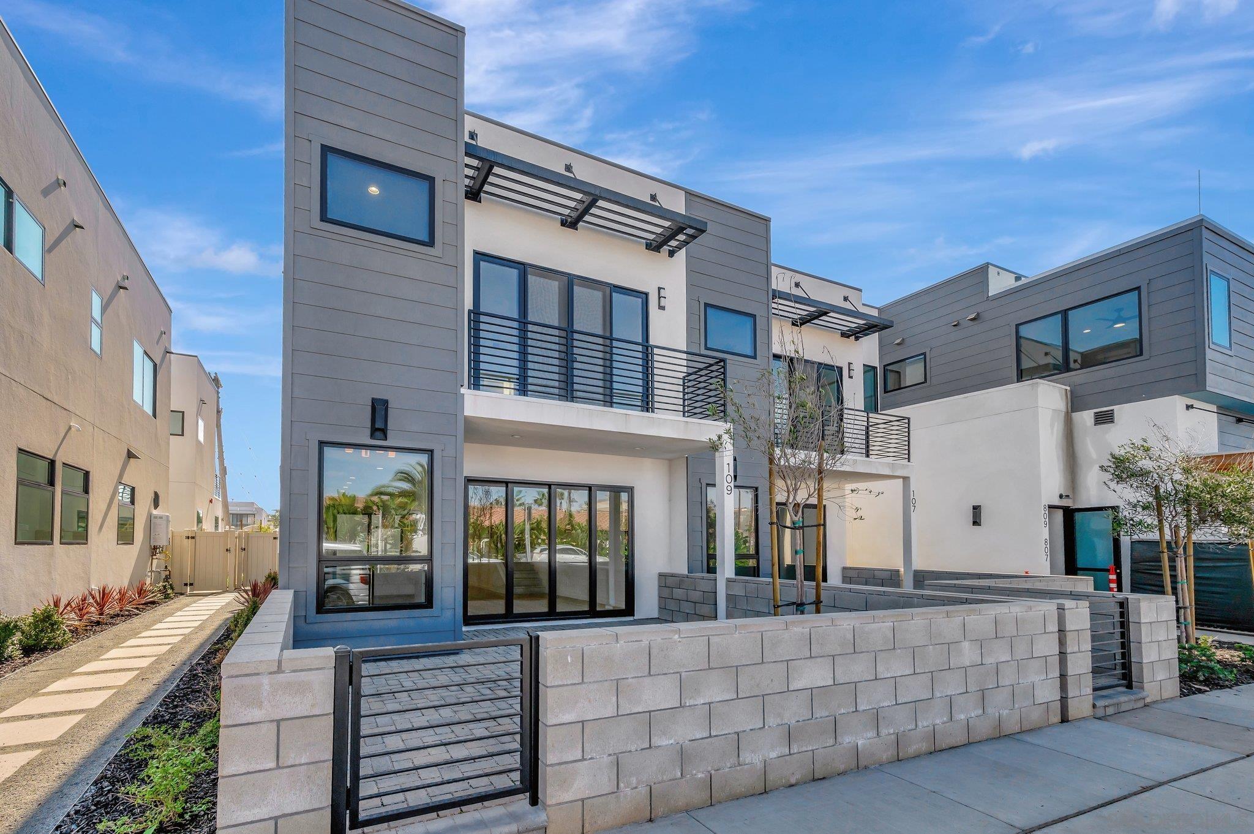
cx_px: 627
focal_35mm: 14
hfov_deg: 104.3
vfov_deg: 81.1
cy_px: 417
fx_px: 487
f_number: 8
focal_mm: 14
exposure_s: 1/640
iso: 400
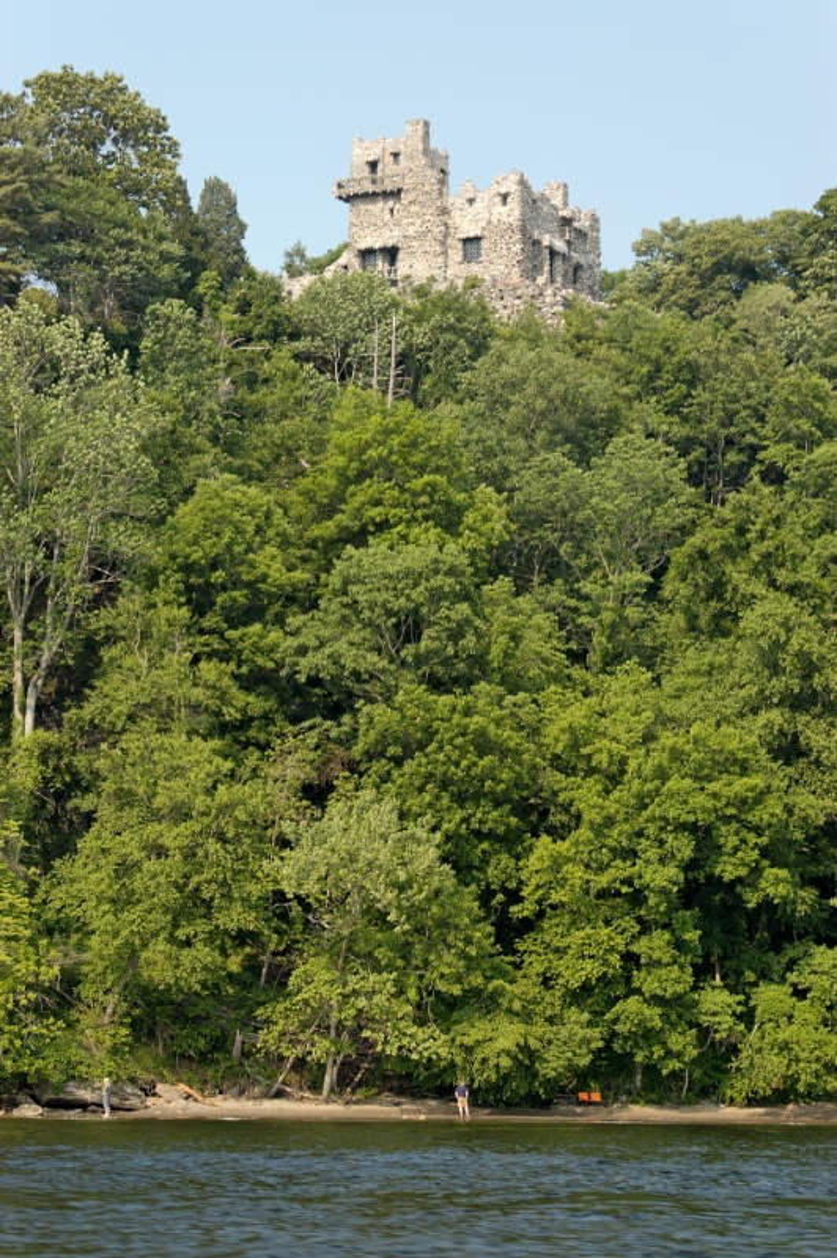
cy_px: 629
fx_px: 3144
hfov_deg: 15.2
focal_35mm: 90
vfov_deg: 22.6
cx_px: 418
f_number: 11
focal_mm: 60
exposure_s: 1/40
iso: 200
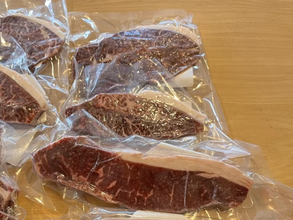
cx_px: 87
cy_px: 147
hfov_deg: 48.9
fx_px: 313
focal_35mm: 37
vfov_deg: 38.2
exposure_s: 1/93
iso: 125
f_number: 1.6
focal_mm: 5.1
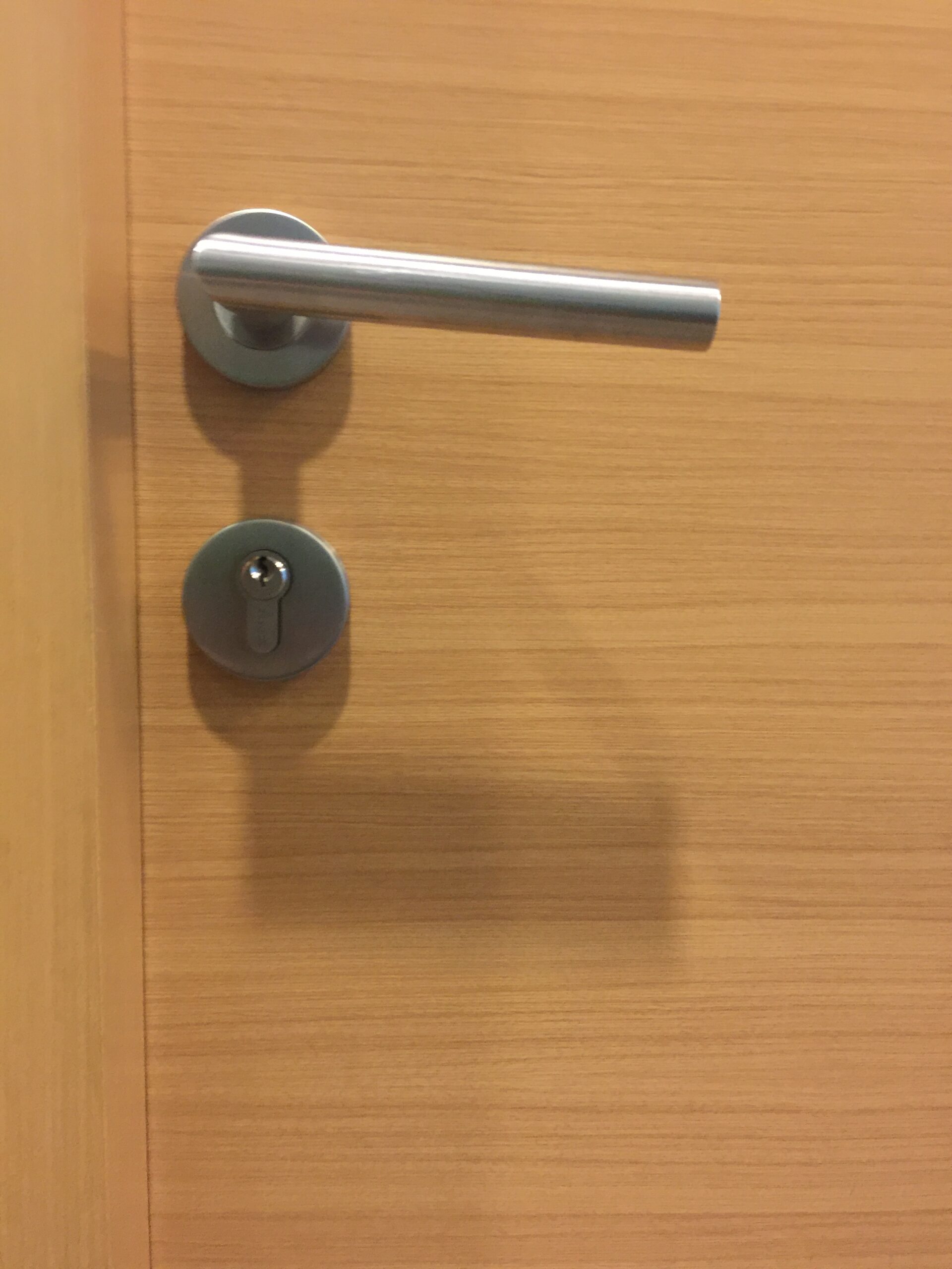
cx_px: 476
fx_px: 1063
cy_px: 634
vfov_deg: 61.7
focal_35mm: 29
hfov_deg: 48.2
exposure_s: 1/4
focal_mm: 4.15
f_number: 2.2
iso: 125
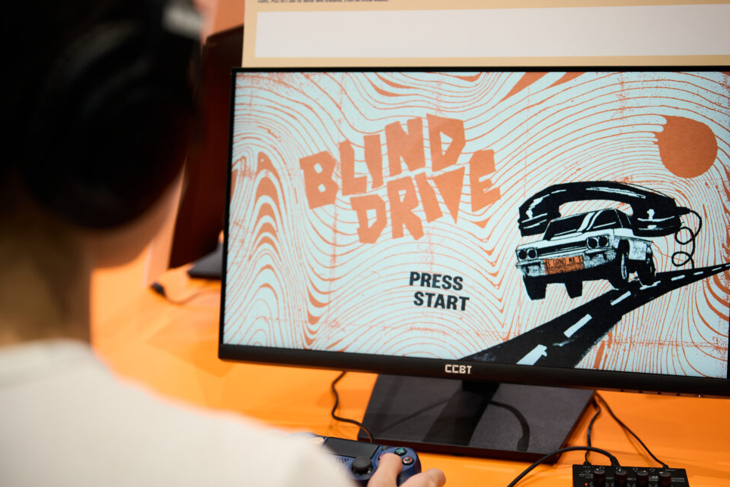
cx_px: 383
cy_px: 255
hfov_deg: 37.5
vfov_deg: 25.5
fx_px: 1075
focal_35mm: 53
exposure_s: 1/100
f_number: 2.8
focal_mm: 50
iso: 640
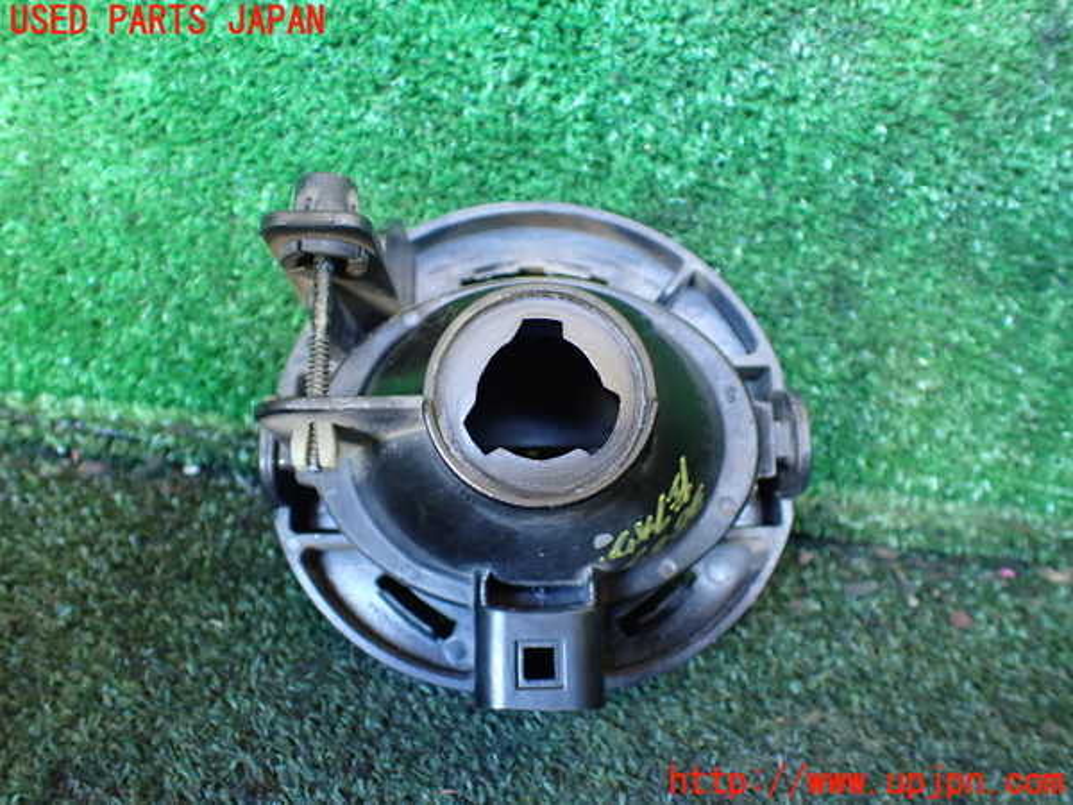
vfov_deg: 46.8
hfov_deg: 60.0
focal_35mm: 30
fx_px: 930
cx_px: 536
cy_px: 402
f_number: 2.3
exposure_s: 1/30
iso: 800
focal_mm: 5.4
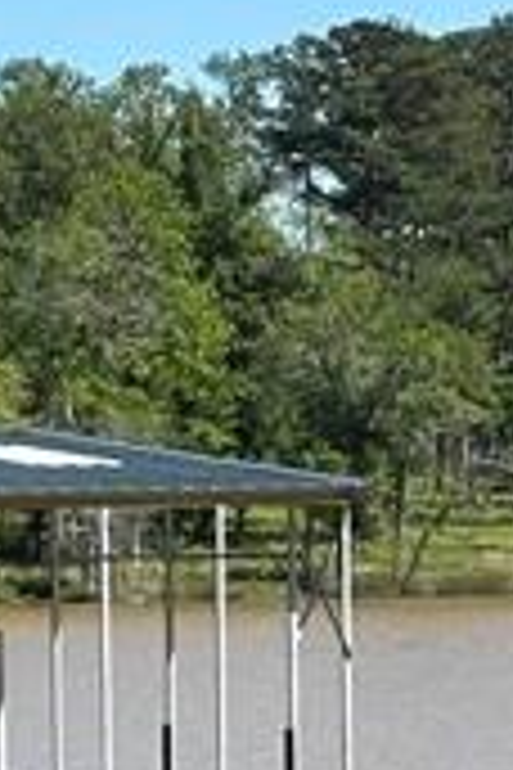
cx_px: -968
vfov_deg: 6.9
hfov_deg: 4.4
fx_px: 6391
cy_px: 437
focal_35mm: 299
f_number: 1.78
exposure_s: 1/5882
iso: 100
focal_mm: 6.86
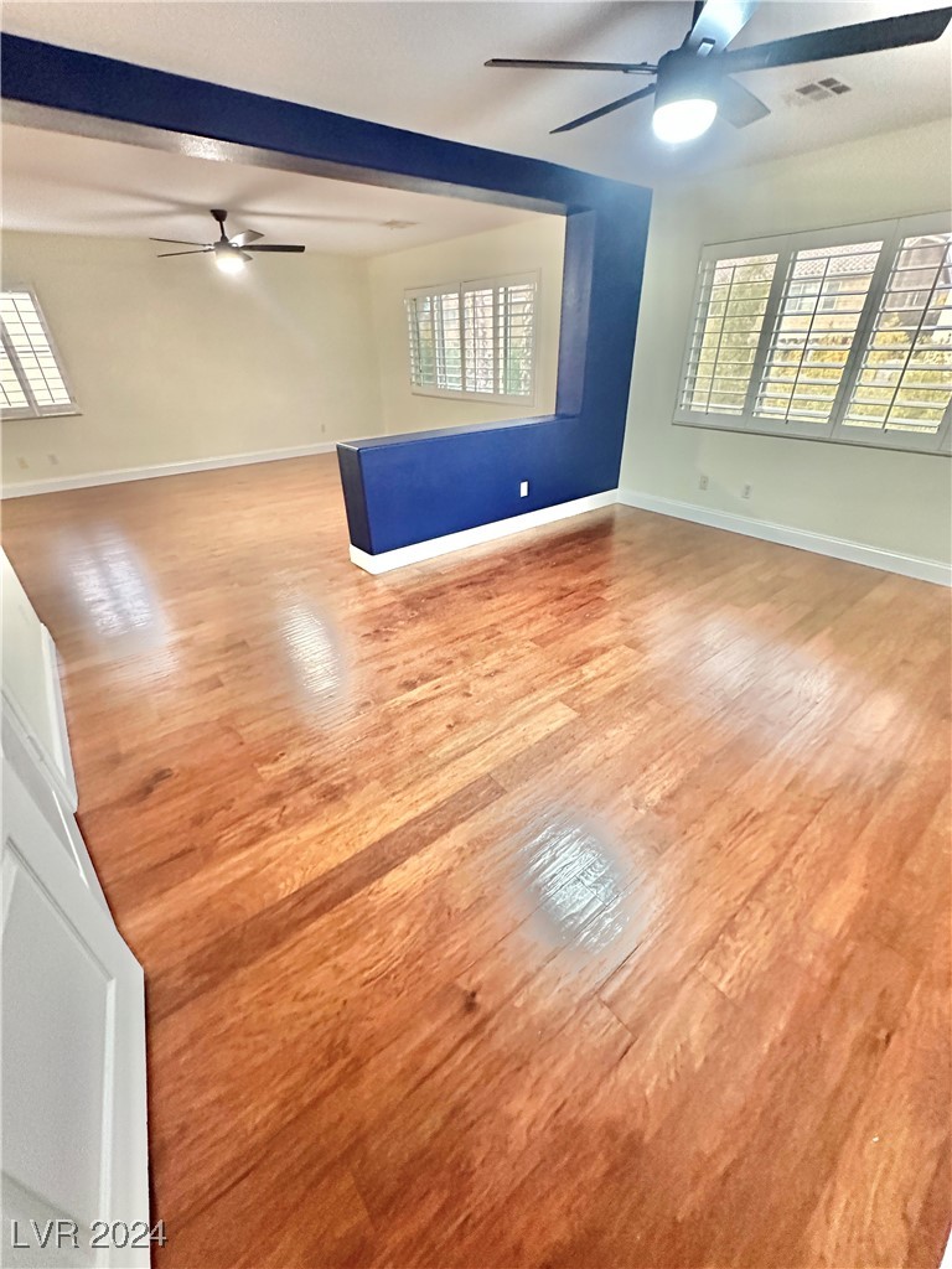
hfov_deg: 85.7
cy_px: 634
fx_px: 513
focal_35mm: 14
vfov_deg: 102.1
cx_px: 476
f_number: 2.2
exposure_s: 1/60
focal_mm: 2.22
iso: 800
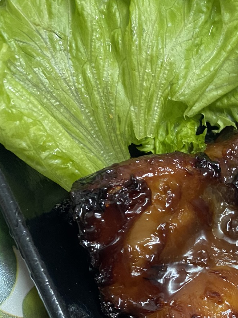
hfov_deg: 22.9
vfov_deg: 30.0
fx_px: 559
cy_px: 298
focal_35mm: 61
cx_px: 249
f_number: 1.8
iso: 320
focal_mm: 4.25
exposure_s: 1/33
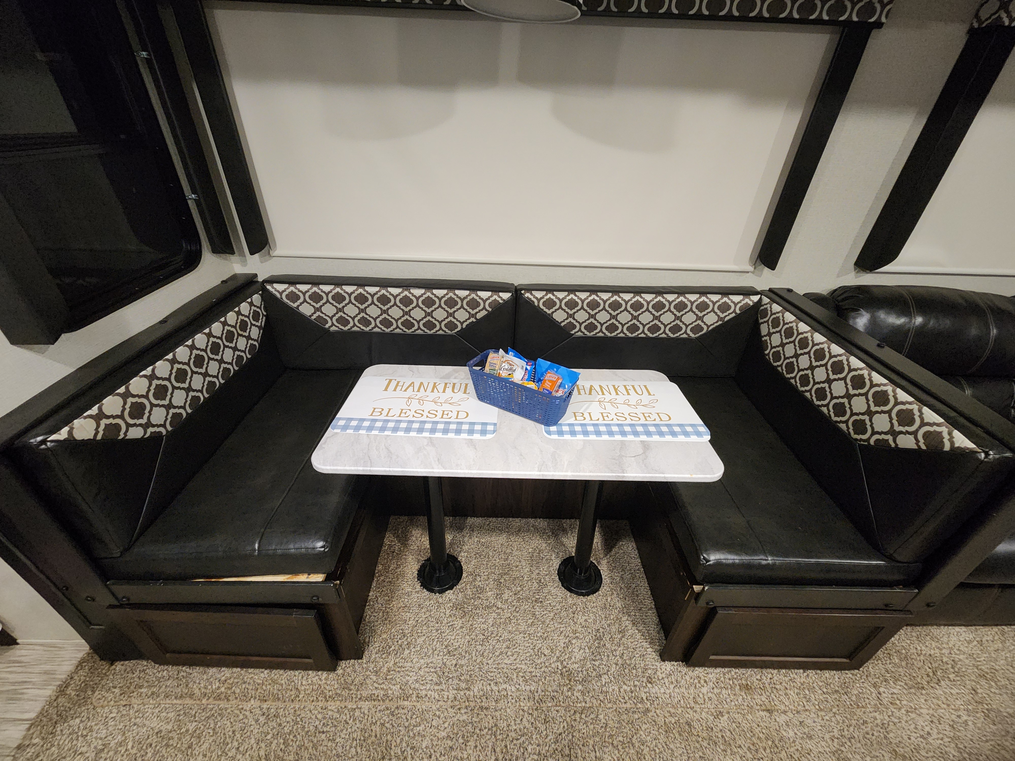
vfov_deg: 89.9
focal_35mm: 13
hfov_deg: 106.2
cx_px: 508
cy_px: 380
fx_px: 381
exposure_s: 1/30
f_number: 2.2
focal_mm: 2.2
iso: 640
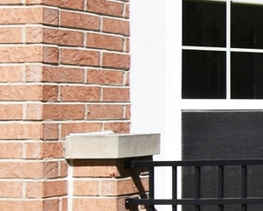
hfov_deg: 14.0
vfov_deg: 16.9
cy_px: 95
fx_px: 709
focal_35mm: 91
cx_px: 641
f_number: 10
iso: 200
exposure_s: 1/400
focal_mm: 12
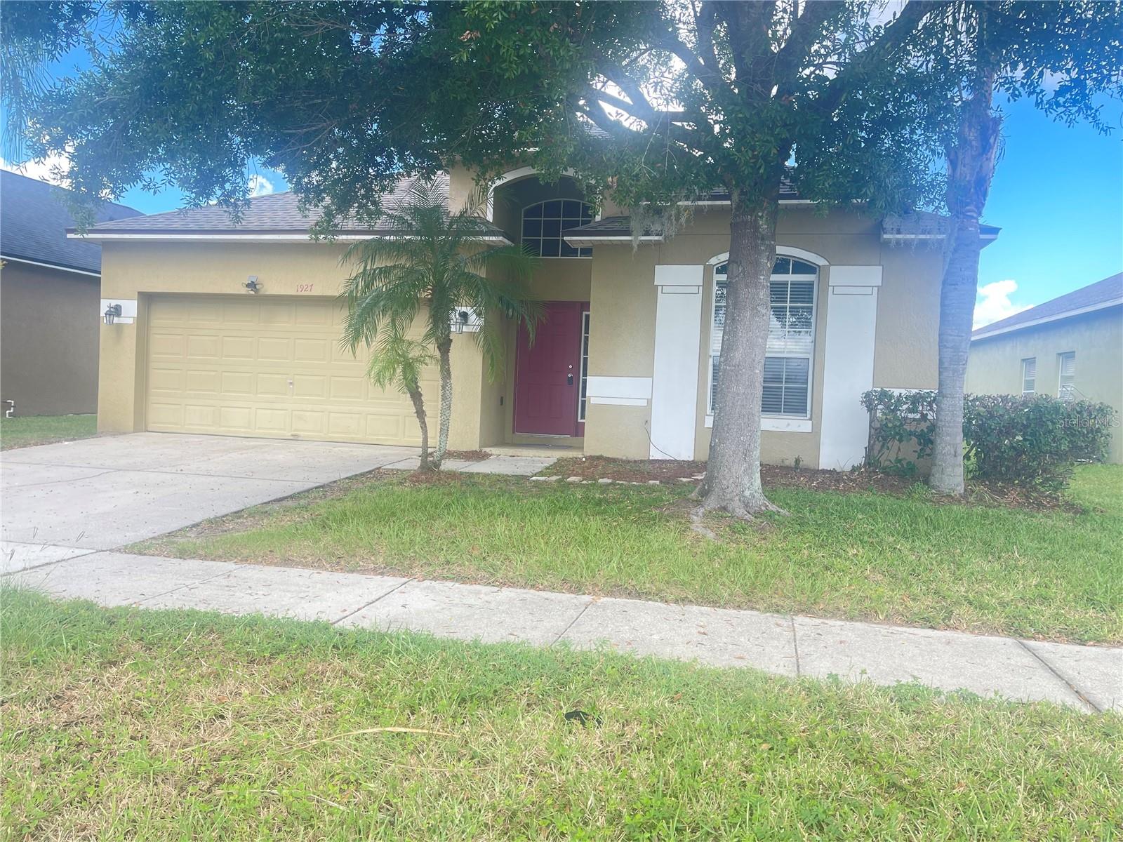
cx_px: 562
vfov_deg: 54.9
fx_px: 811
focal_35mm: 25
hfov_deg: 69.4
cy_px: 421
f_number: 1.6
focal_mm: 5.1
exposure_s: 1/287
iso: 32
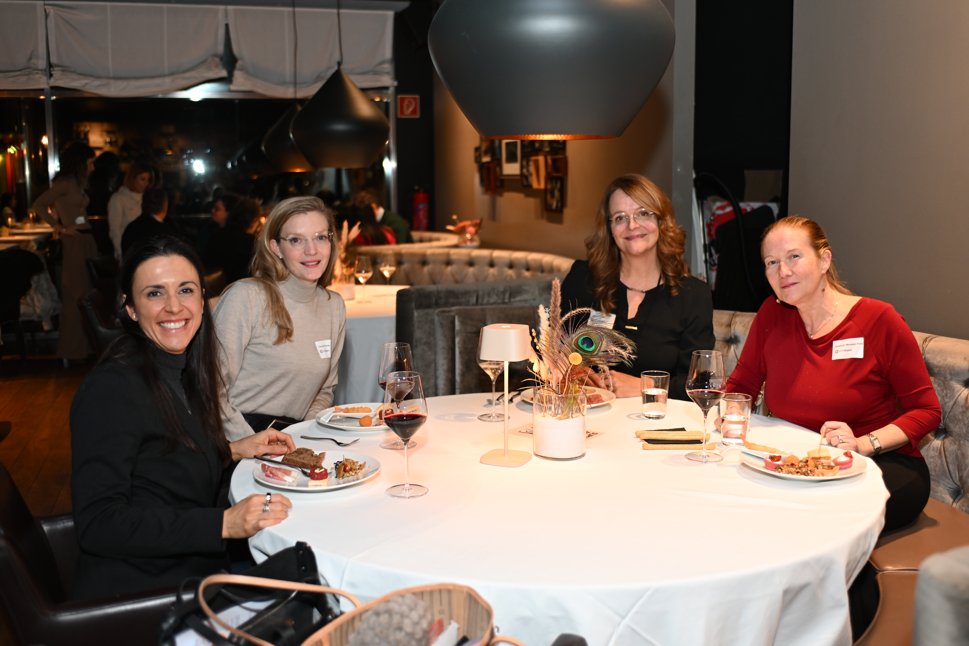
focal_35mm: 56
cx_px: 484
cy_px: 323
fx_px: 1507
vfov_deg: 24.2
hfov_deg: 35.6
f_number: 2.8
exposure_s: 1/60
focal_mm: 56
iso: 640
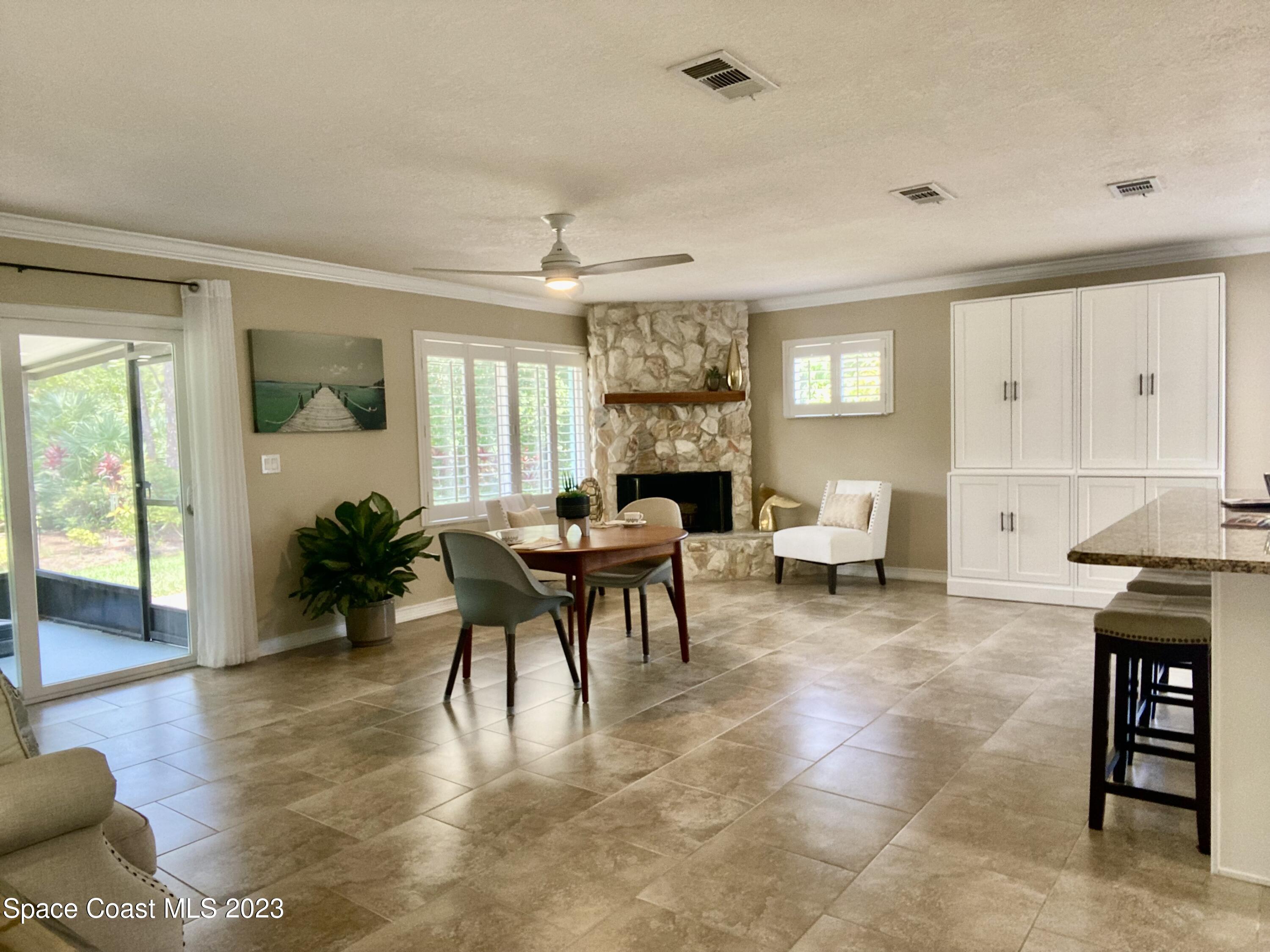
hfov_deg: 73.9
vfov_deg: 58.9
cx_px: 635
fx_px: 844
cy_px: 476
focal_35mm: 23
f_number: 2.2
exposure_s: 1/60
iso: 100
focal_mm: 2.71
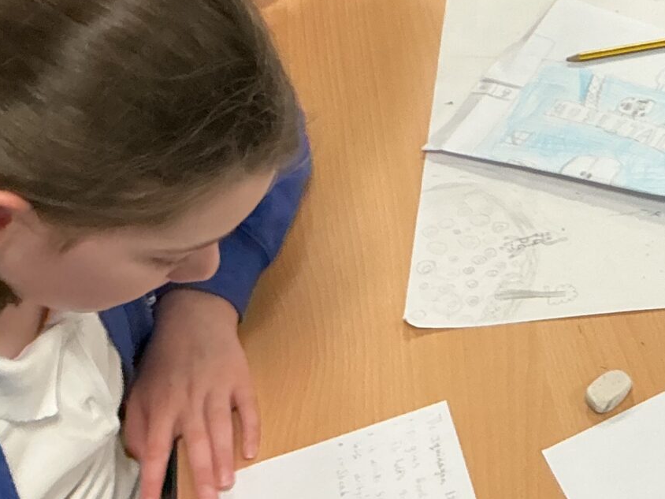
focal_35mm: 88
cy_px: -61
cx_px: 853
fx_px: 1691
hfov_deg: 20.4
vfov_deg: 16.3
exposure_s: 1/60
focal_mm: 3
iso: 64
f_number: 1.8
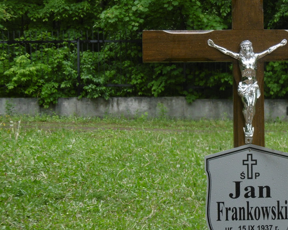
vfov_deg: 12.6
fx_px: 1040
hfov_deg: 15.6
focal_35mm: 122
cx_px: 257
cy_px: 121
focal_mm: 12.1
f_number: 4.4
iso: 100
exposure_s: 1/80
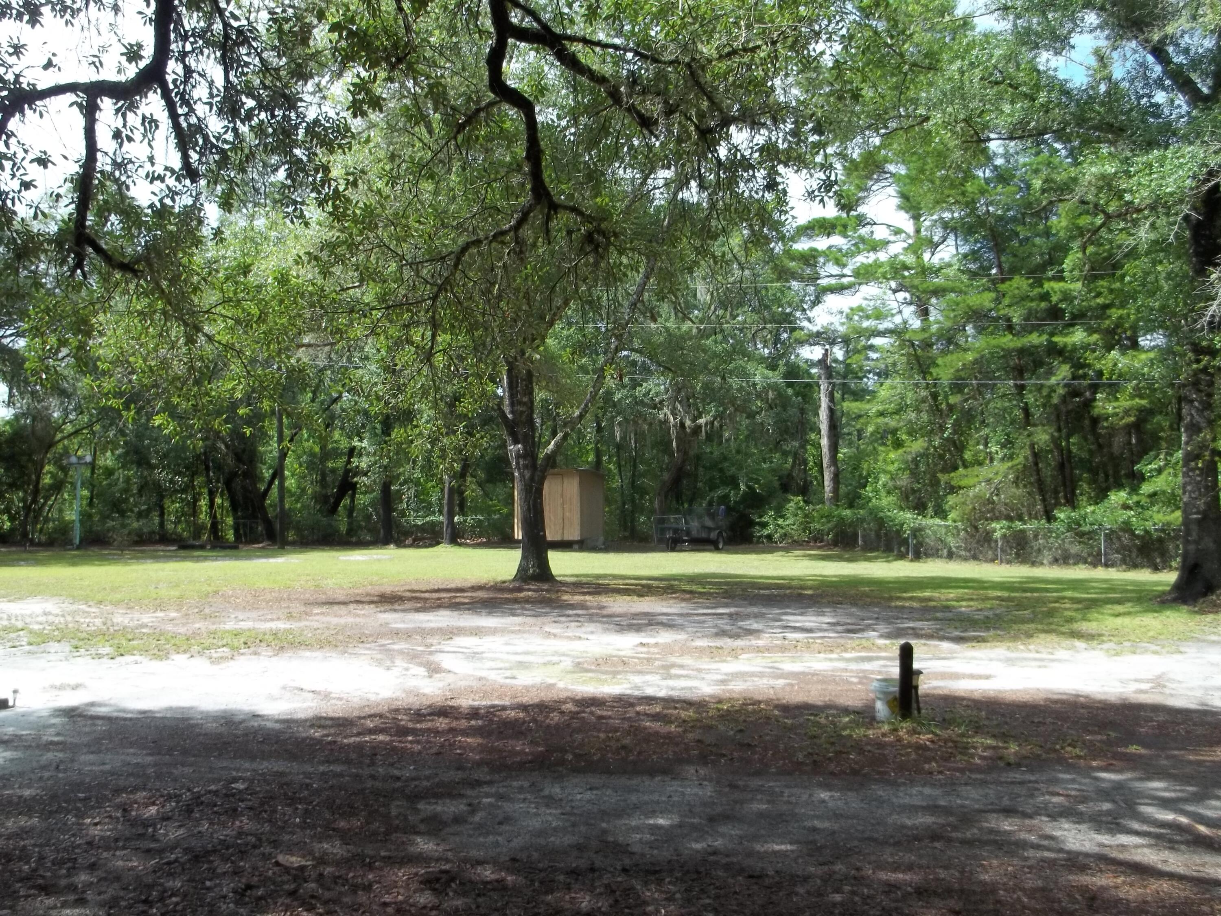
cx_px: 610
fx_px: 1164
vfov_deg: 42.9
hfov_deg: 55.4
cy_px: 458
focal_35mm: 33
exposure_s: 1/320
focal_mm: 5.9
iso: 64
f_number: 3.3
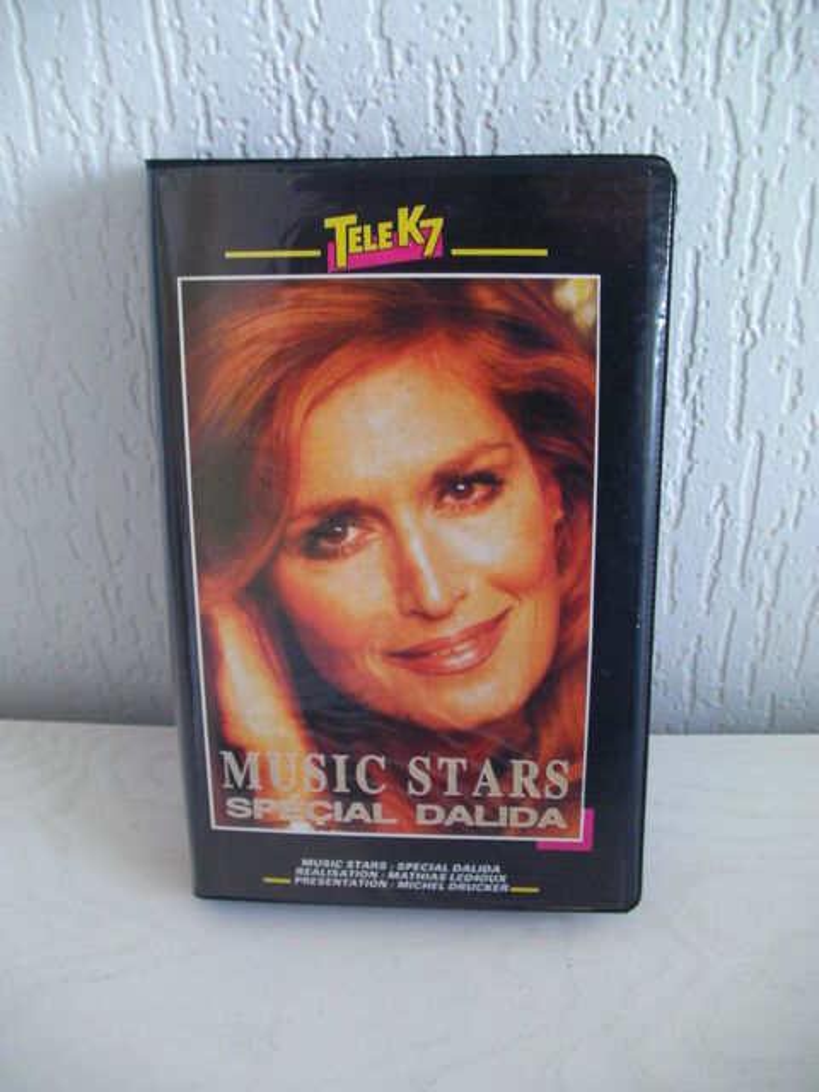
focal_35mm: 38
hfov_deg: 37.7
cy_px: 546
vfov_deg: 49.0
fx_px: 1199
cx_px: 410
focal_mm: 6.3
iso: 150
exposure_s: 1/30
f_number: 3.5
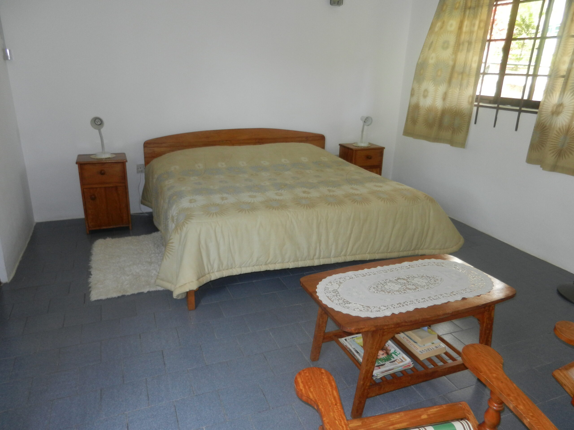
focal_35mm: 25
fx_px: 415
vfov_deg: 54.9
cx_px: 287
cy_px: 215
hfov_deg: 69.4
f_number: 3.5
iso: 200
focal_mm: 4.5
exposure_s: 1/30
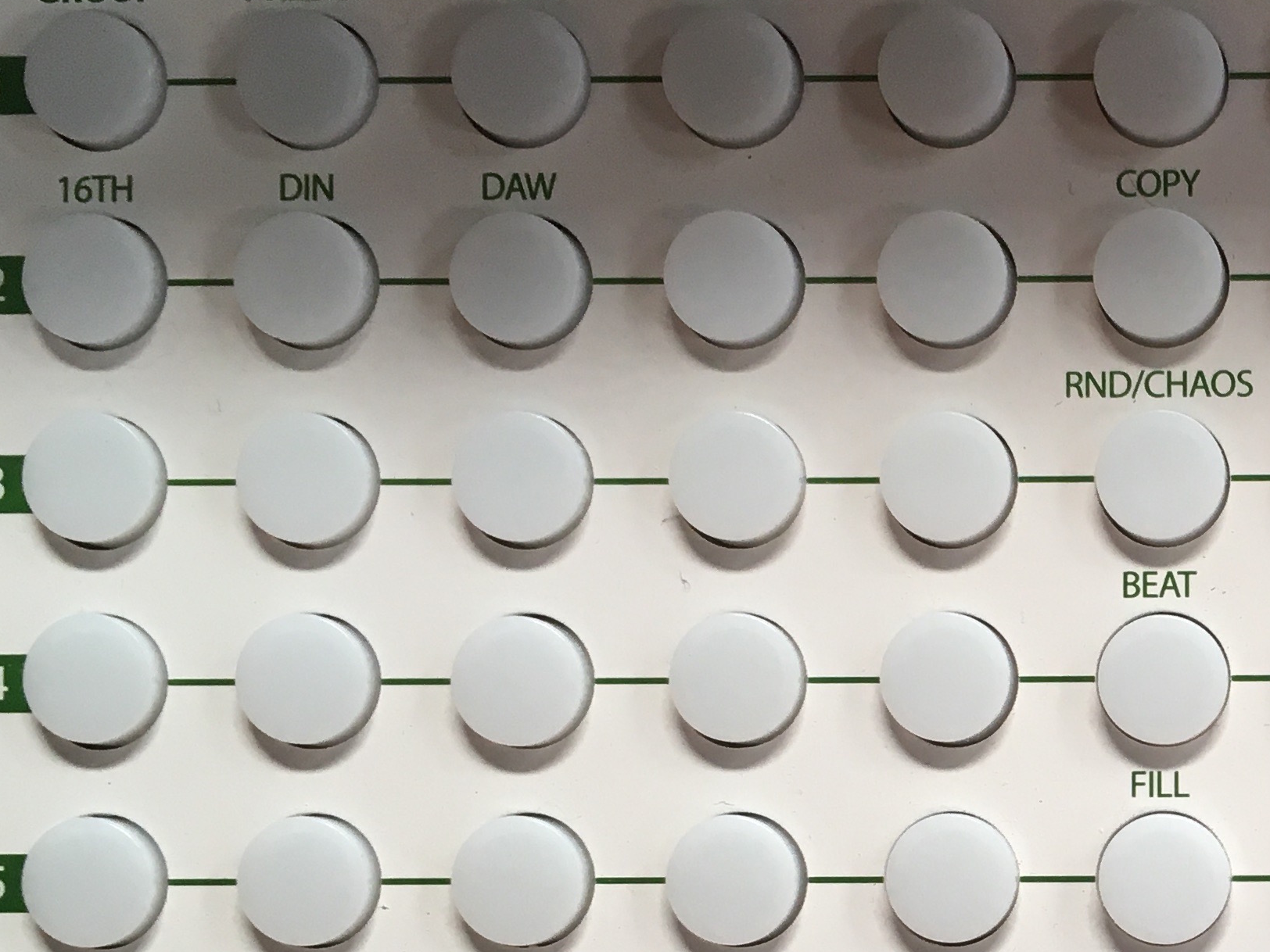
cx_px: 1400
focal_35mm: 72
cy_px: 823
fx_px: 2642
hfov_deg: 25.1
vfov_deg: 20.1
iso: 32
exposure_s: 1/33
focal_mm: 4.15
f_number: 2.2
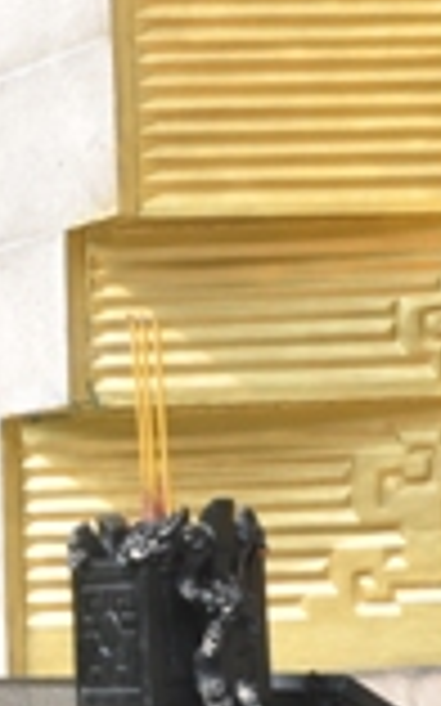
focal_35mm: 205
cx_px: -515
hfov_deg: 6.2
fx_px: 3946
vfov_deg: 10.2
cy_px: 288
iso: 200
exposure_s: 1/125
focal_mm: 28
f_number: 11
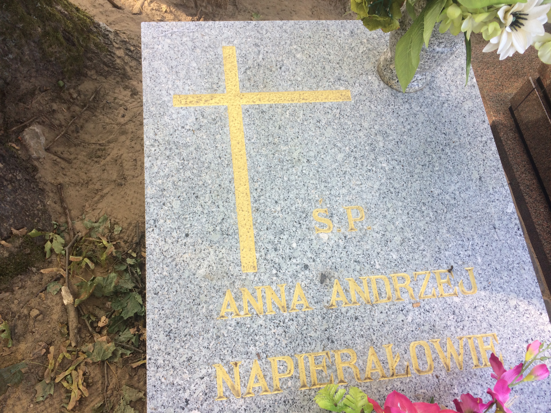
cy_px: 206
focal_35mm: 29
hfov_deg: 61.7
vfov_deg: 48.2
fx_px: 462
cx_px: 276
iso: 32
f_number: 2.2
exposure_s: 1/109
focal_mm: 4.15
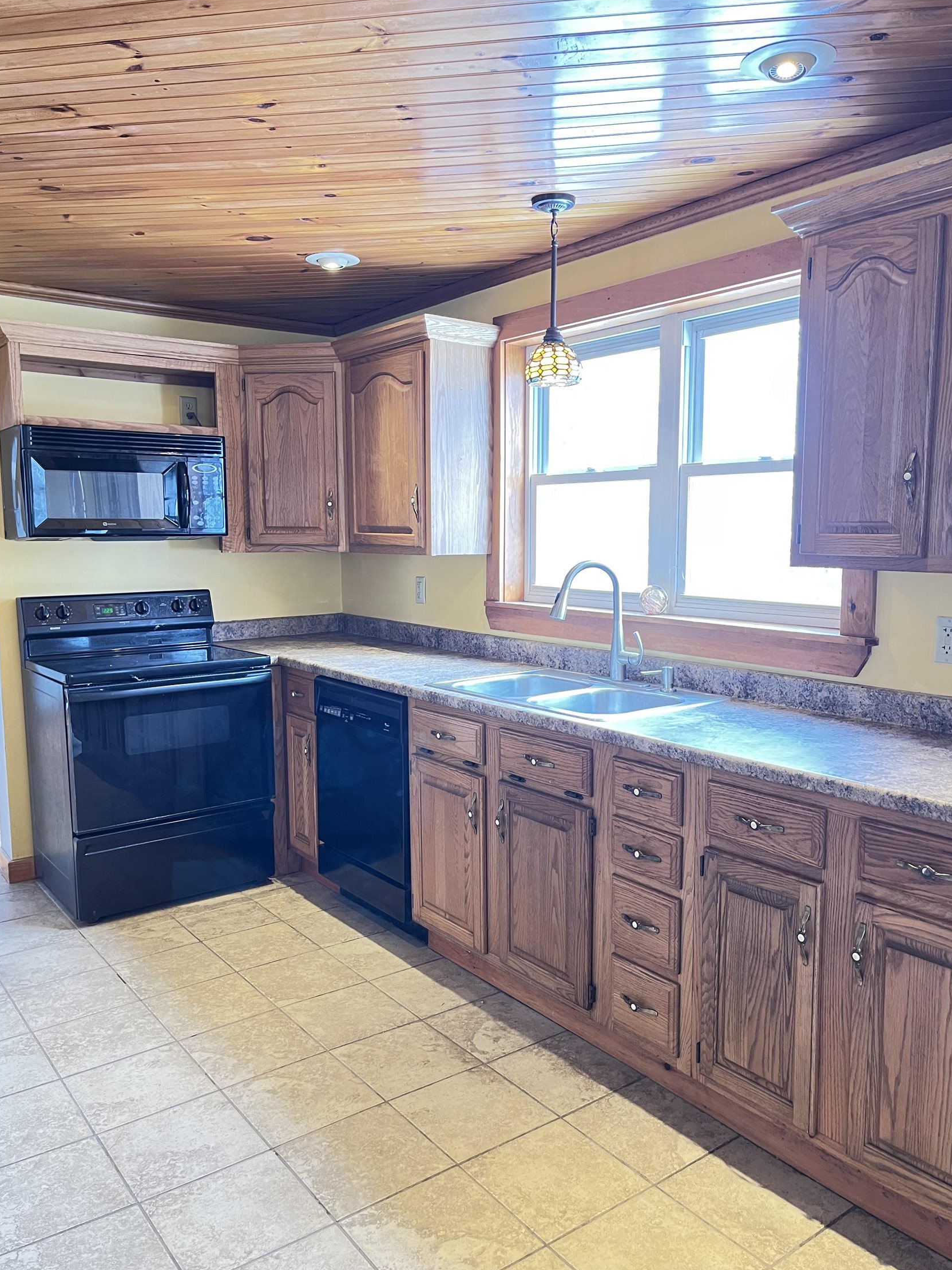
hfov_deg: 51.3
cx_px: 481
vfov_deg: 65.3
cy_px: 642
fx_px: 990
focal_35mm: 27
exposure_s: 1/60
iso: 400
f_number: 1.6
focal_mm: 5.1
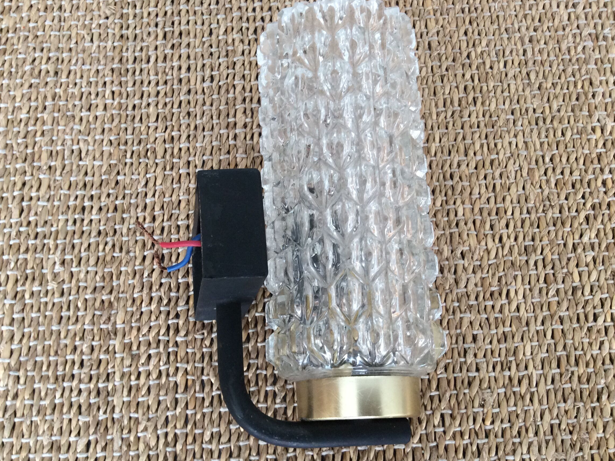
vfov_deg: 39.6
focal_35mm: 36
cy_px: 241
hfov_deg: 51.3
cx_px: 289
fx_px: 639
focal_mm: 3.3
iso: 100
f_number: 2.4
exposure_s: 1/25
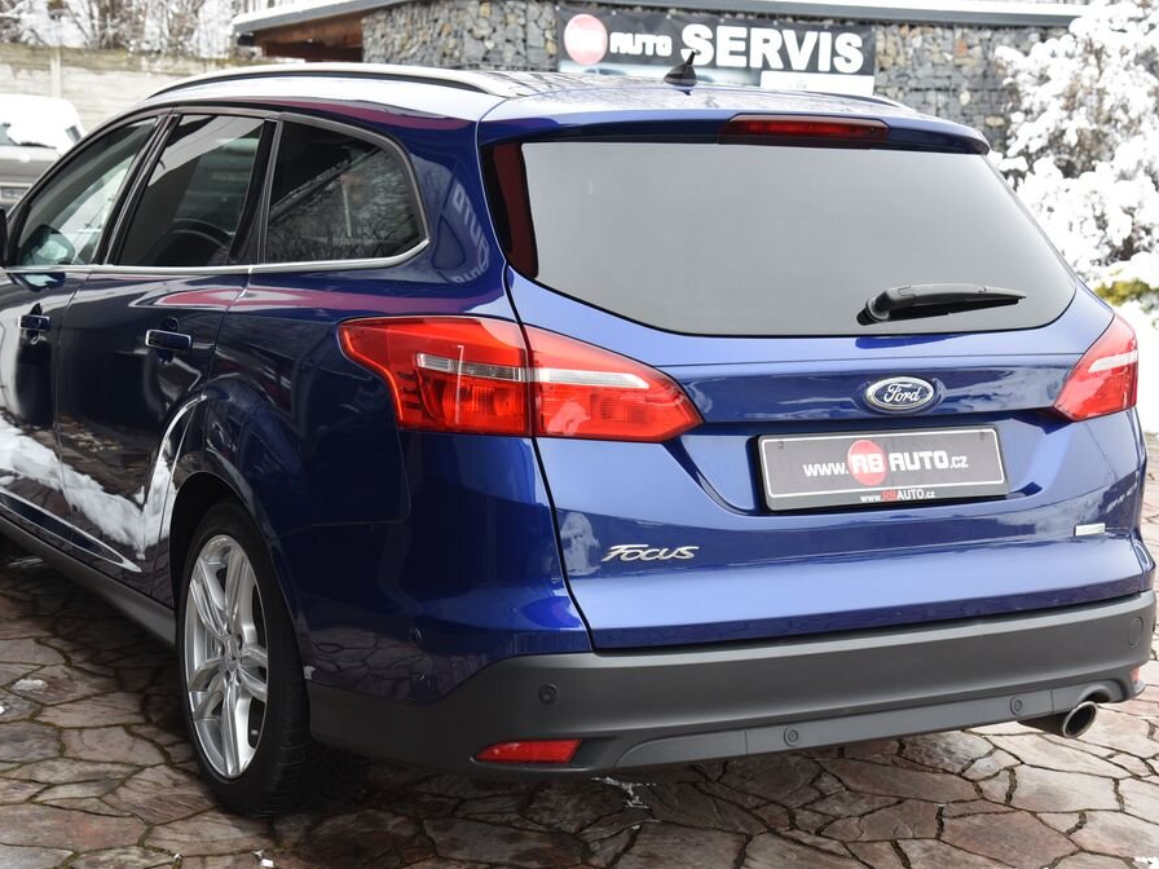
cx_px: 539
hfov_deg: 34.9
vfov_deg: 26.6
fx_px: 1841
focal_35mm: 55
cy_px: 440
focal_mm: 50
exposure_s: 1/200
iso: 500
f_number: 7.1
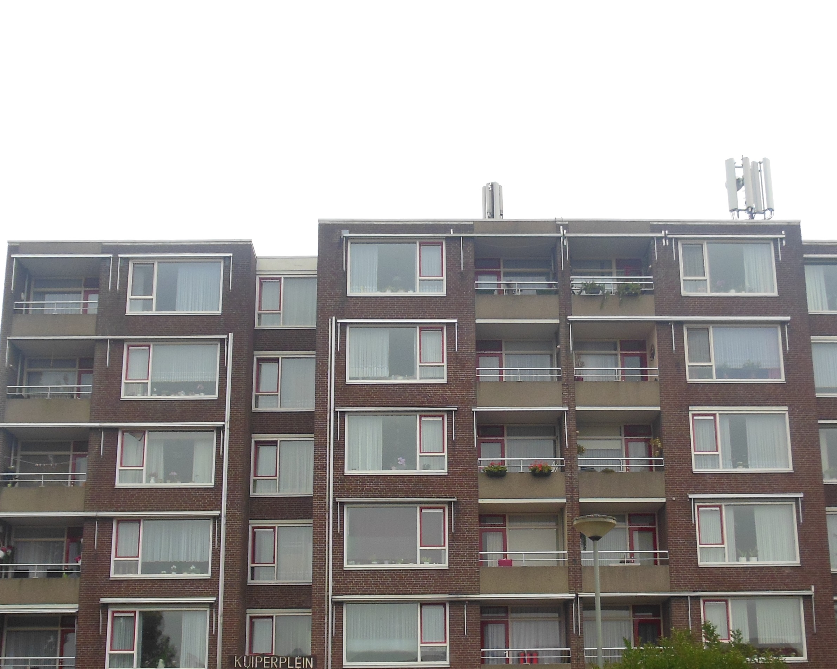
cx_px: 465
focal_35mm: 47
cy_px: 464
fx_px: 1164
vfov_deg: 31.7
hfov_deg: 39.5
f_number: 3.2
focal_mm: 4.5
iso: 125
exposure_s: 1/320
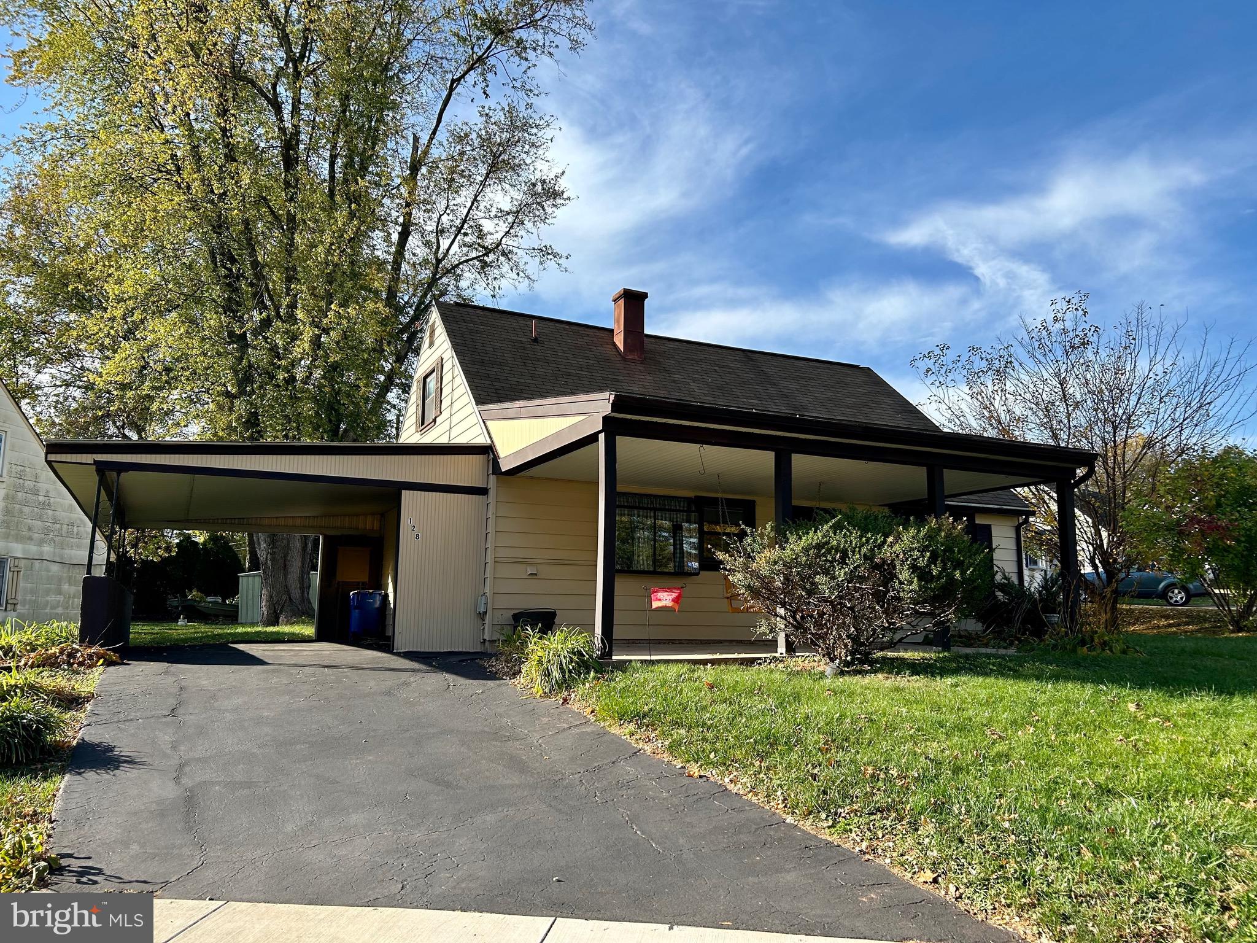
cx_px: 628
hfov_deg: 67.3
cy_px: 472
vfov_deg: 53.1
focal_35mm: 26
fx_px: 944
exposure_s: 1/2353
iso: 50
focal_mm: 5.7
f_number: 1.5
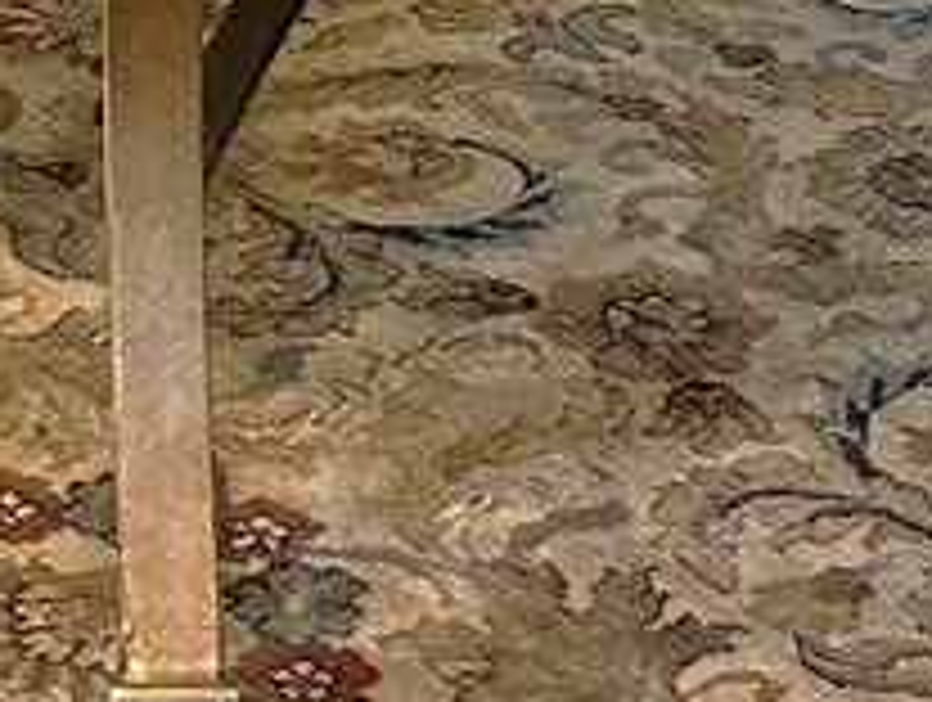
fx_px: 4720
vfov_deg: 7.7
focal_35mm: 175
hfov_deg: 11.0
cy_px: -1208
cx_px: -317
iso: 320
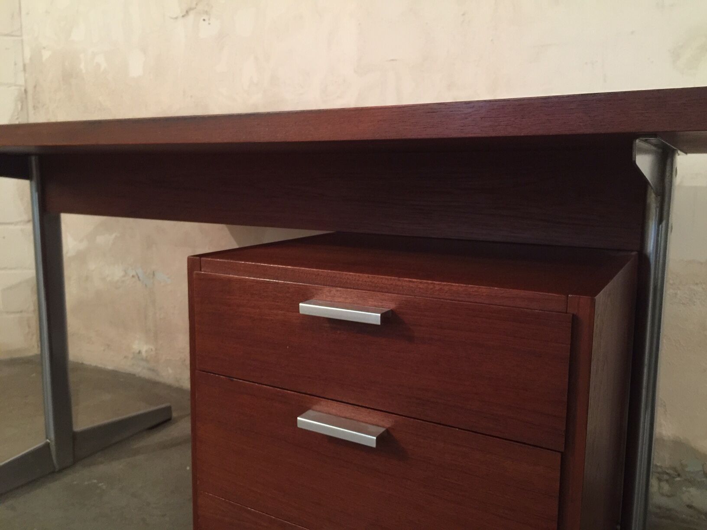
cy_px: 265
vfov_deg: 48.2
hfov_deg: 61.7
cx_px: 354
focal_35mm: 29
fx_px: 592
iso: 125
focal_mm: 4.15
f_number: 2.2
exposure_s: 1/8
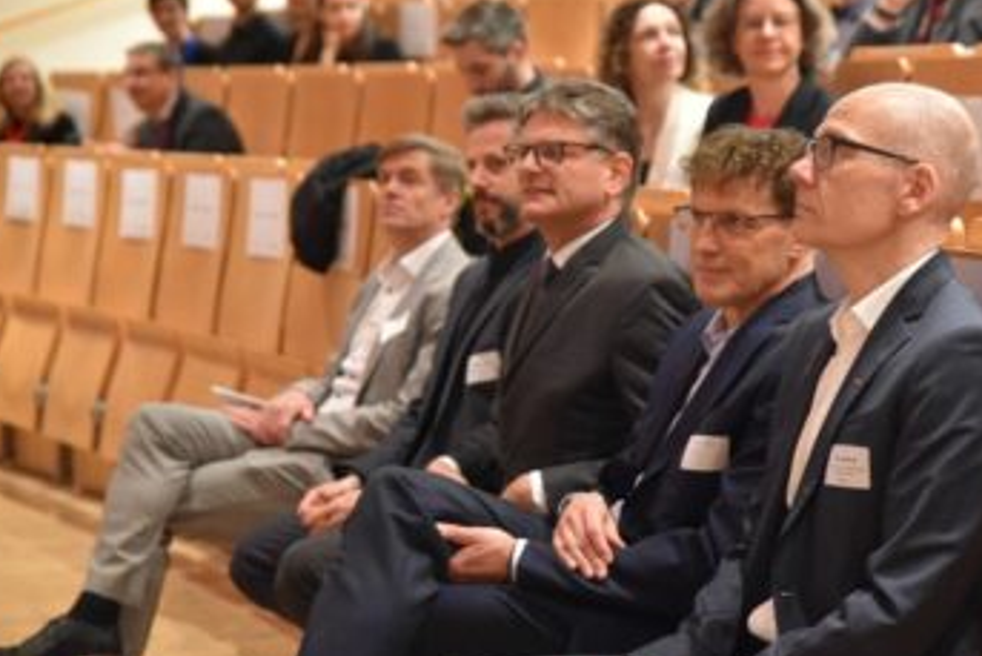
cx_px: 553
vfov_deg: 14.0
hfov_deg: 20.8
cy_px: 238
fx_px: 2674
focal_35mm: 98
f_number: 2.8
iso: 5000
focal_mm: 70
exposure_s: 1/125
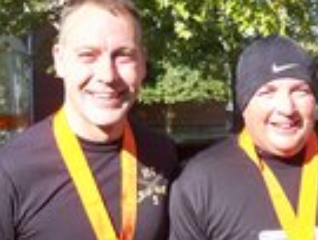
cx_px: 251
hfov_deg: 19.2
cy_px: 192
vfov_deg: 14.6
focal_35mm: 101
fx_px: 930
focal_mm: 6.3
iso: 64
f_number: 3.1
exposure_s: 1/250
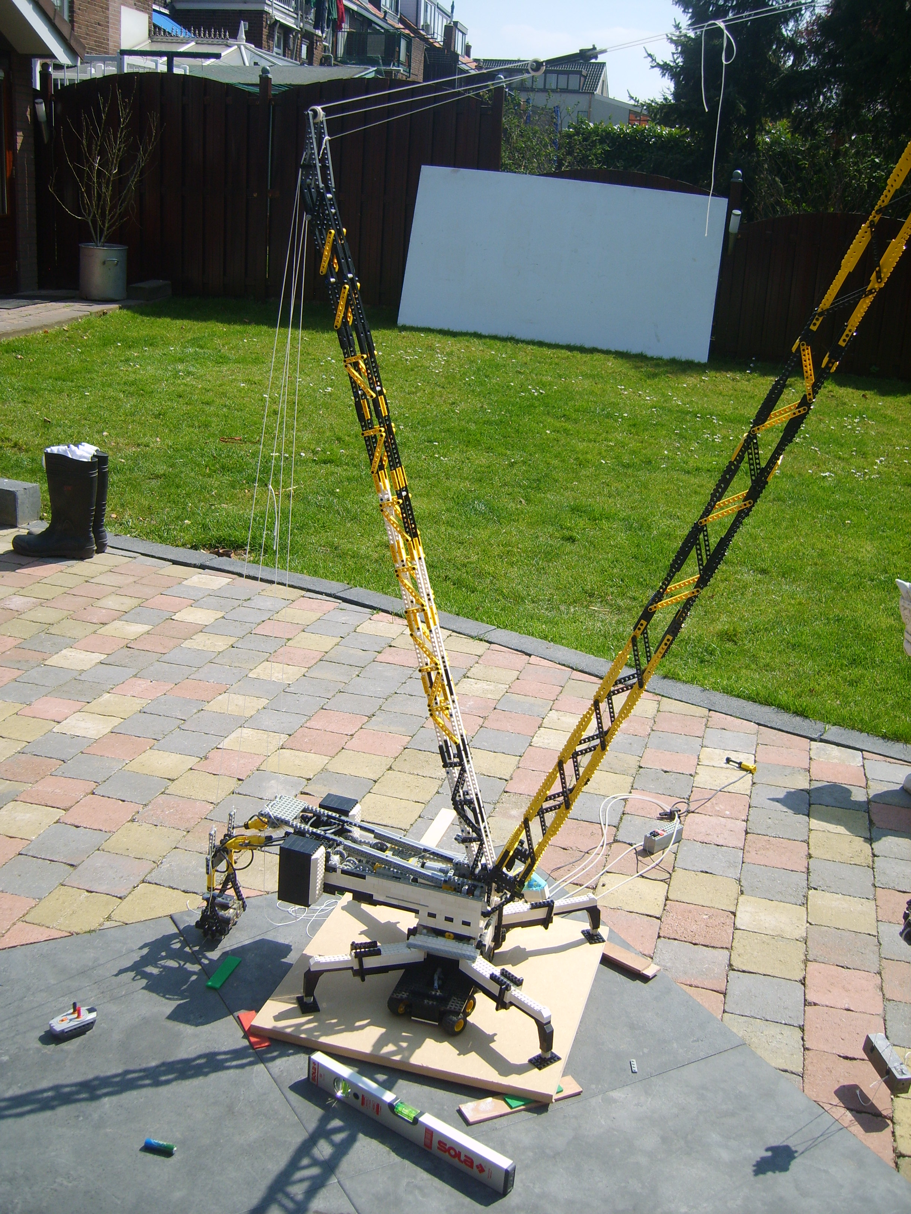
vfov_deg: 52.6
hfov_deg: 40.7
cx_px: 456
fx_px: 1228
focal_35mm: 35
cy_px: 607
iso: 50
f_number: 7.1
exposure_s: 1/180
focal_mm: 7.4
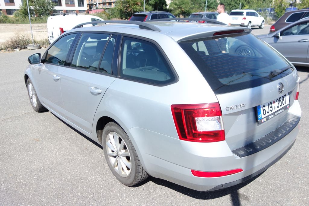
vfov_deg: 46.4
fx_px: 240
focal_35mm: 28
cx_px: 154
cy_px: 103
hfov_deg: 65.5
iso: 125
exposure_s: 1/2000
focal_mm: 10.4
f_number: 2
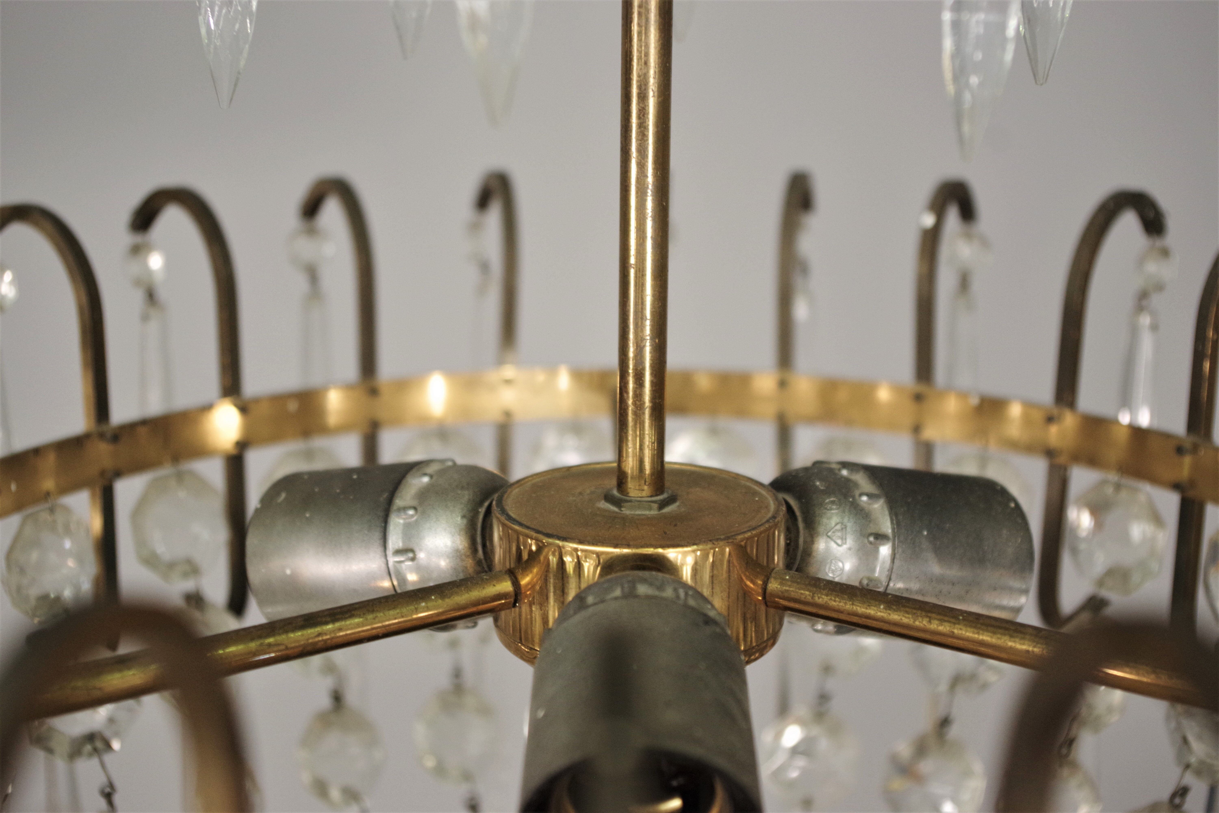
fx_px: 1761
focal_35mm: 52
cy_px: 406
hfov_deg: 38.2
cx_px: 610
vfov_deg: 26.0
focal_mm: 35
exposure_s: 1/80
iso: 800
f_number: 4.5
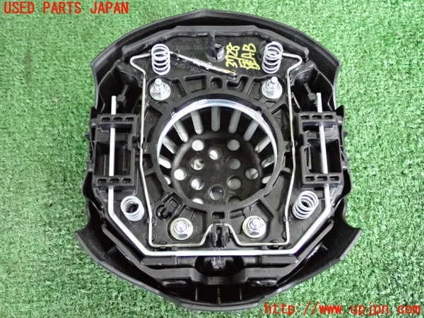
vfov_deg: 32.9
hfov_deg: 42.9
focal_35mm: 44
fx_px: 539
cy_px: 159
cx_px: 212
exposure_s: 1/125
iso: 4000
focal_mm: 7.84
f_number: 2.9
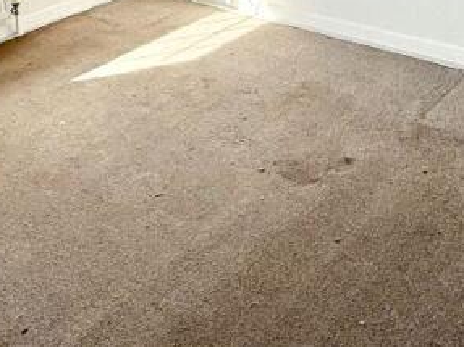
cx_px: 212
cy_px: -123
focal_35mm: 50
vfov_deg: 24.7
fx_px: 670
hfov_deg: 38.2
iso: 50
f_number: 2.2
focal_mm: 2.22
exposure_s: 1/658
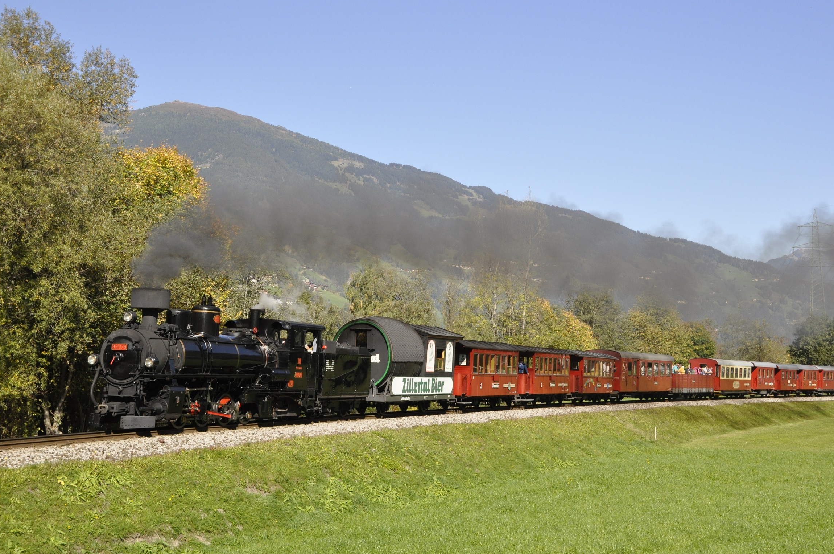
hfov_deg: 39.2
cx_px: 449
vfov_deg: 26.6
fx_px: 1169
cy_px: 255
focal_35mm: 51
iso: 800
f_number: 9
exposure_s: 1/1250
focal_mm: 31
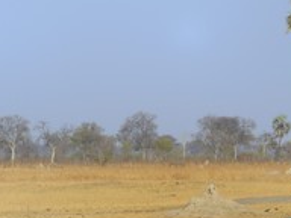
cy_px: 183
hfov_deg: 3.4
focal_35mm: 589
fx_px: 4951
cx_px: 170
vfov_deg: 2.5
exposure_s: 1/500
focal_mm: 280
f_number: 13
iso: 400
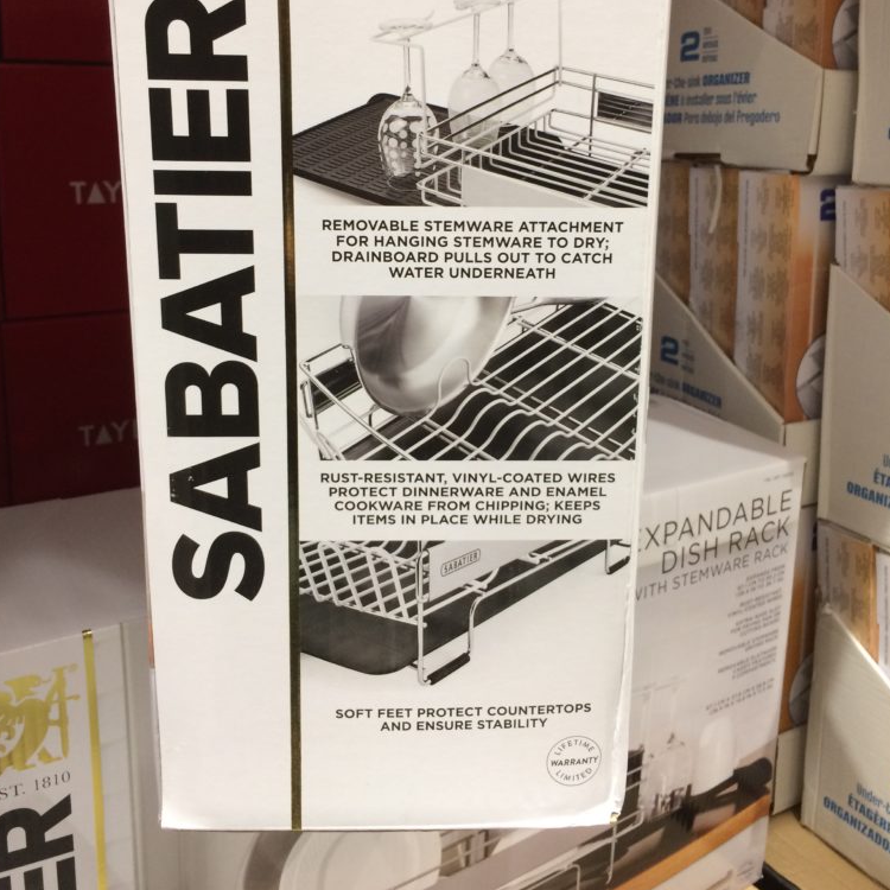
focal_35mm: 35
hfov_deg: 47.2
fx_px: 1018
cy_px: 301
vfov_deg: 46.5
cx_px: 443
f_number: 2.2
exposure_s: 1/33
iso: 160
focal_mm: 4.15
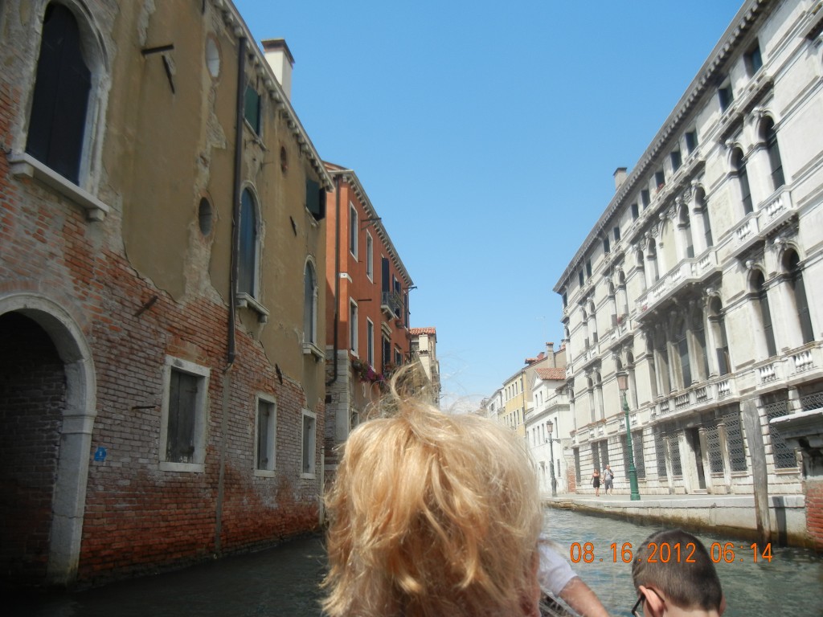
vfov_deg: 46.8
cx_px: 412
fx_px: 713
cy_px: 308
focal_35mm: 30
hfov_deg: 60.0
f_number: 7
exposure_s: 1/301
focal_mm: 5.4
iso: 160
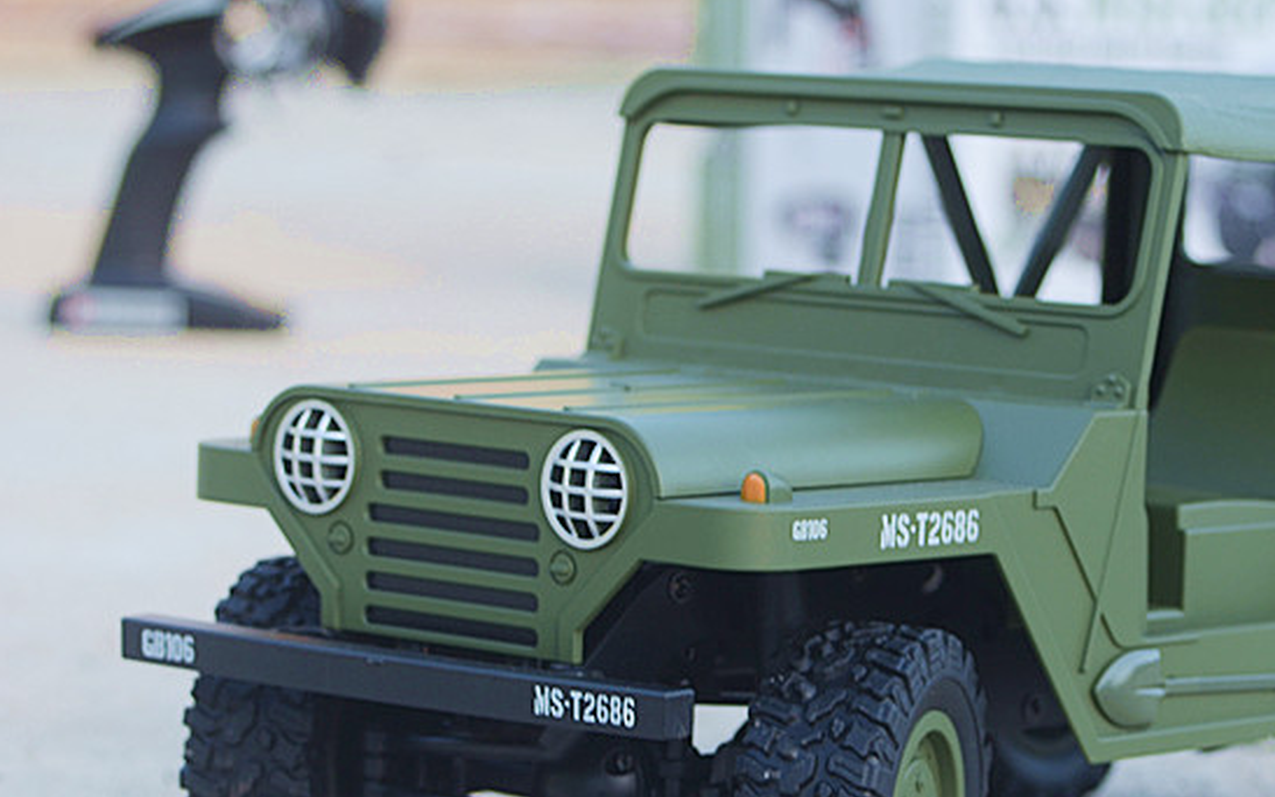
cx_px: 923
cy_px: 519
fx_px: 5421
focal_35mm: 156
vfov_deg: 8.4
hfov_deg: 13.4
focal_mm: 70
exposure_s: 1/60
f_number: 6.3
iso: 100
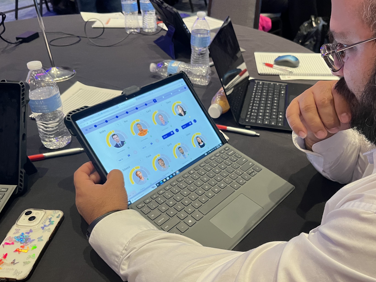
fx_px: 348
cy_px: 146
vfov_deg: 44.2
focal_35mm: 32
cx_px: 227
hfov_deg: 56.3
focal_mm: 5.1
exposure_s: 1/60
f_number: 1.6
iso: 500
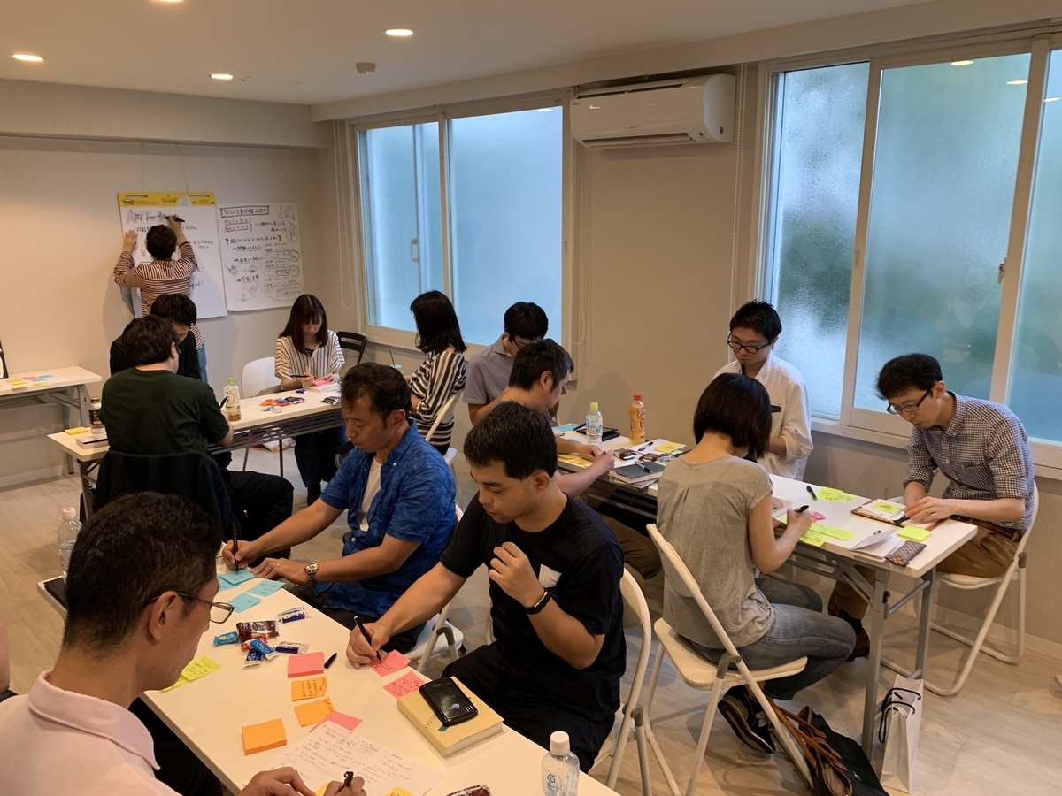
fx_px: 798
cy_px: 398
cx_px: 531
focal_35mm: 26
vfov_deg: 53.1
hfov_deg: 67.3
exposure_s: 1/50
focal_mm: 4.25
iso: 125
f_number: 1.8
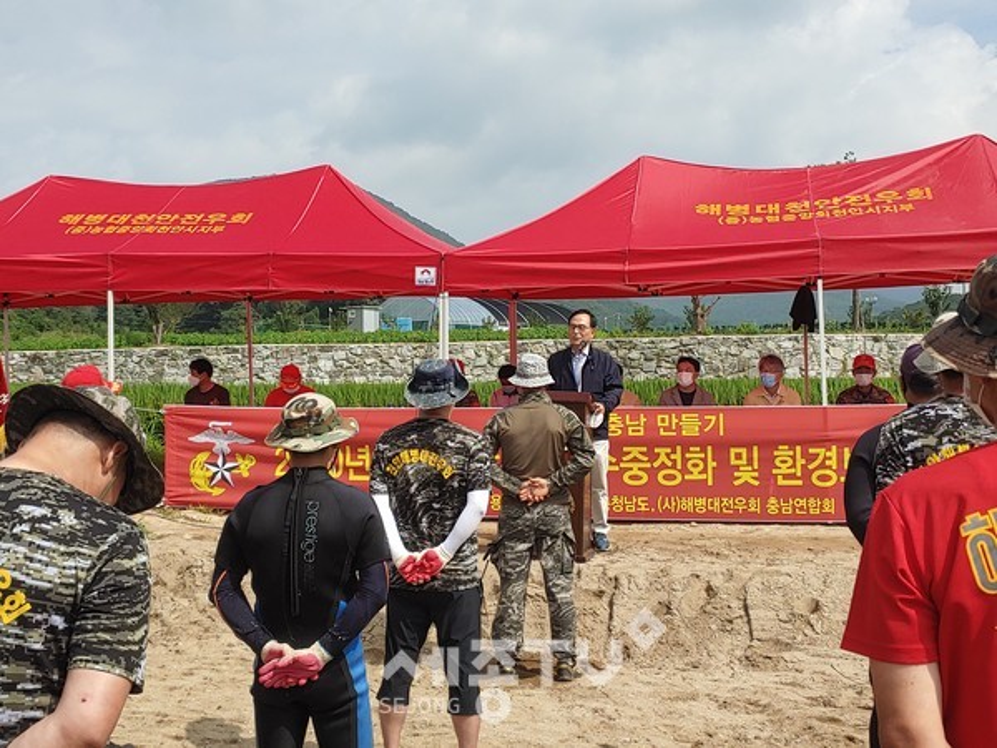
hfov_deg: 46.8
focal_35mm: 40
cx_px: 498
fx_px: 1152
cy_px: 374
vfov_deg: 36.0
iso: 50
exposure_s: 1/3030
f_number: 1.5
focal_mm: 4.23
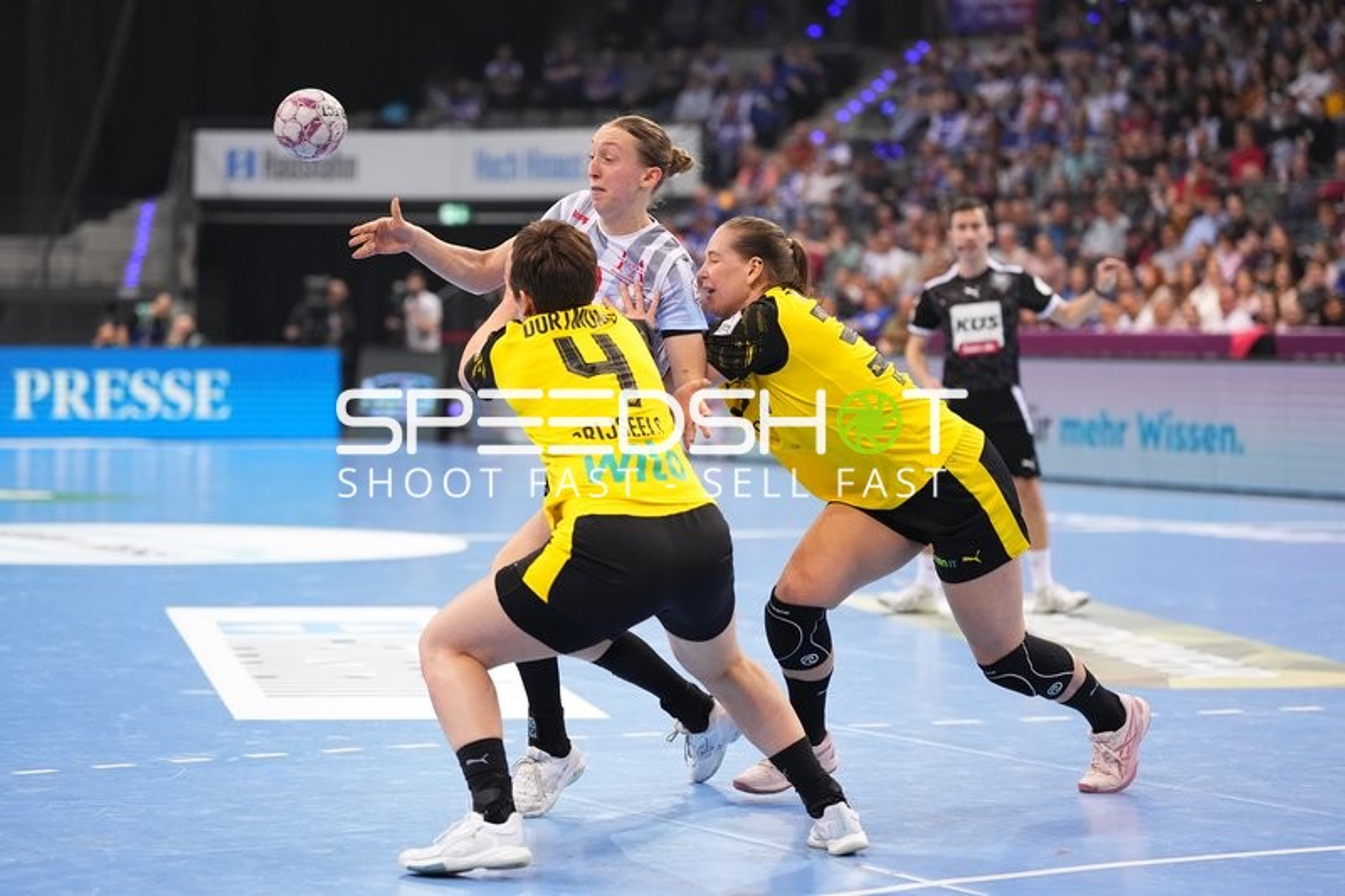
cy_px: 448
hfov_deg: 18.1
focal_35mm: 113
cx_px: 672
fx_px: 4221
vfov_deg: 12.1
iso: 5000
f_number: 2.8
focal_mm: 113
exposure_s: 1/1600
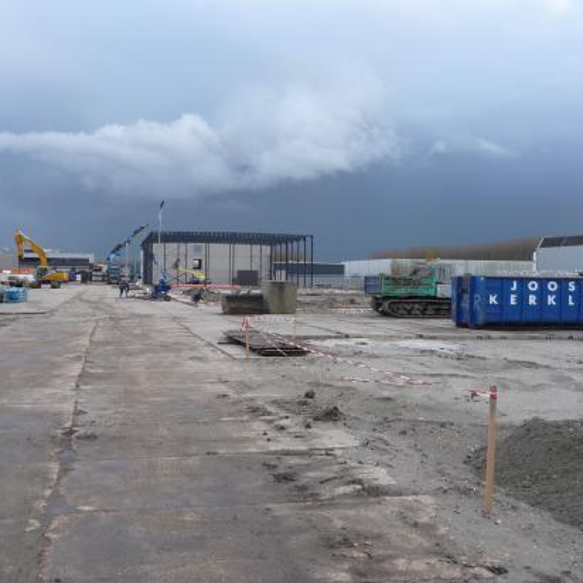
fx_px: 686
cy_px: 293
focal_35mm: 36
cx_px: 233
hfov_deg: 45.8
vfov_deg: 46.0
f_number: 3.3
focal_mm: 4.7
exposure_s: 1/250
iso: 100
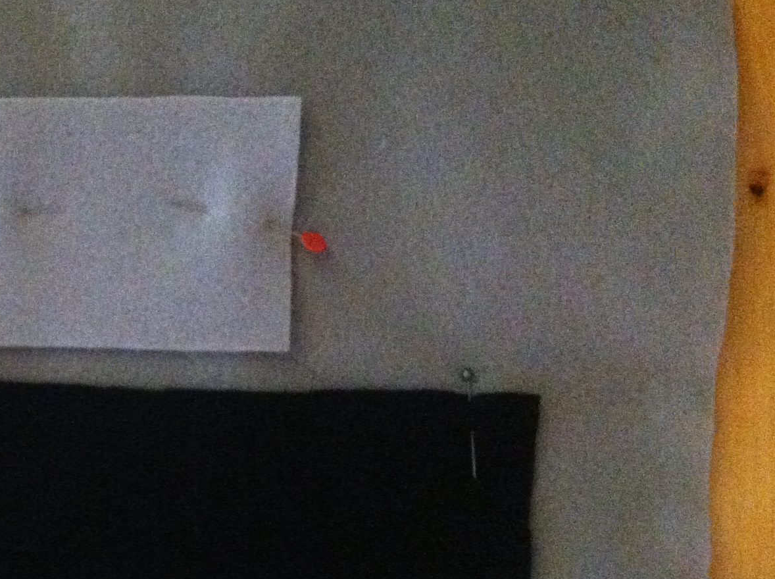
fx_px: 1721
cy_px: 473
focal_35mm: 77
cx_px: 28
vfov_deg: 18.9
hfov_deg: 24.4
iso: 1000
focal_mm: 3.85
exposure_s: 1/15
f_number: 2.8
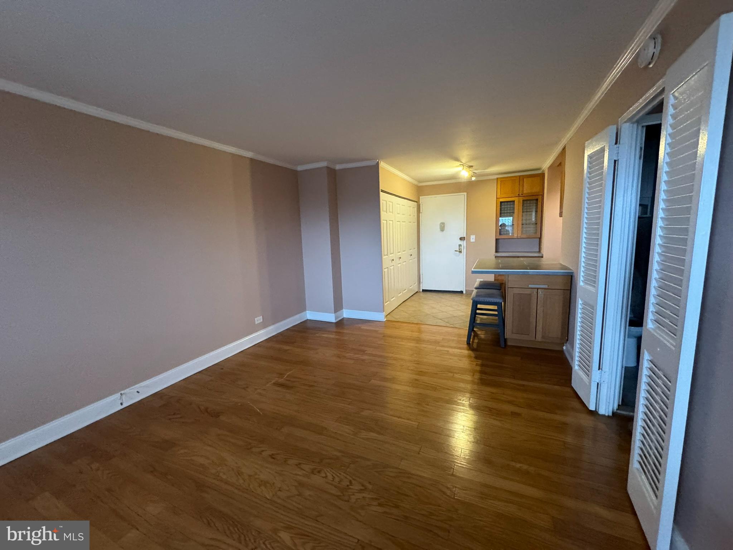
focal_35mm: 14
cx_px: 366
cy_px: 275
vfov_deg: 85.7
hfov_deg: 102.1
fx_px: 296
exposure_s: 1/60
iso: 500
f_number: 2.2
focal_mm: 2.22
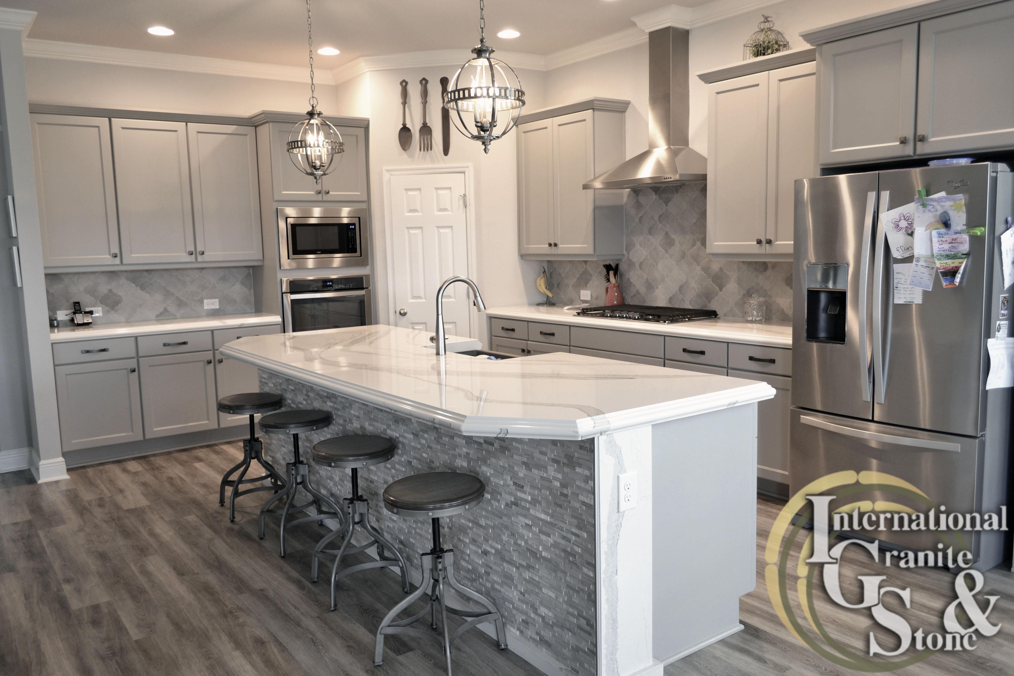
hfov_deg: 67.4
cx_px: 507
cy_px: 338
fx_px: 760
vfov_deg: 47.9
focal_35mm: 27
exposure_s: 1/15
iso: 400
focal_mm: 18
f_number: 3.5
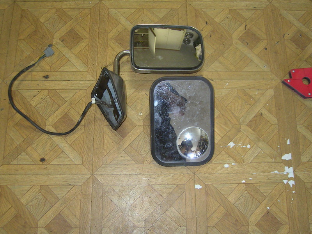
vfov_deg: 39.7
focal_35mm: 36
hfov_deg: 51.4
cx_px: 156
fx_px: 324
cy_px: 117
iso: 100
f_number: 2.8
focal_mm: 5.6
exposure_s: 1/30
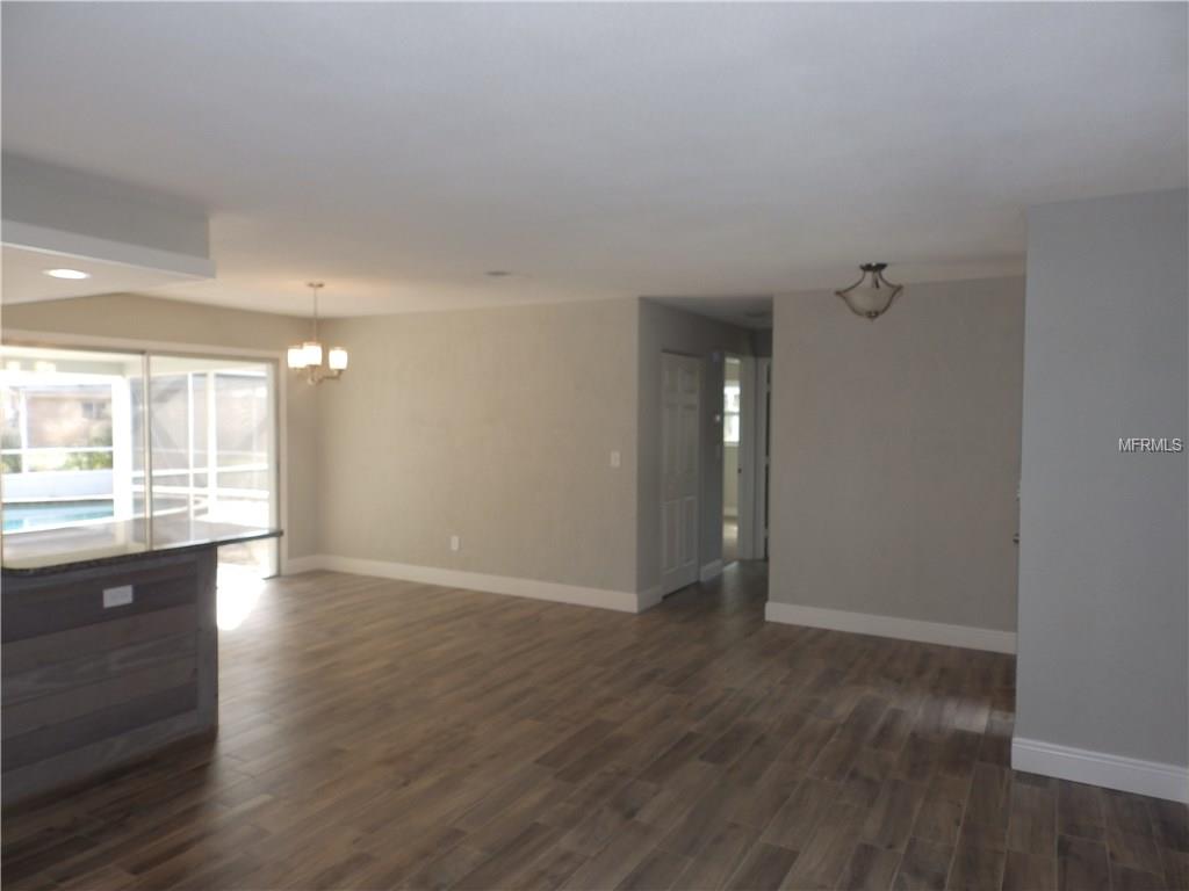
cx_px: 594
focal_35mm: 22
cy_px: 446
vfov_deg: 61.1
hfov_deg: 76.4
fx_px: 756
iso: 80
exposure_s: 1/40
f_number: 3.4
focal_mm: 4
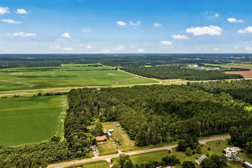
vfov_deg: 46.4
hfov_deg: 65.5
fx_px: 196
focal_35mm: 28
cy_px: 84
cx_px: 126
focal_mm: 10.26
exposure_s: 1/160
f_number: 5
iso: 100
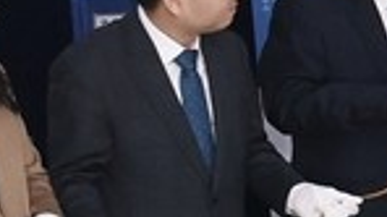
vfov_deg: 6.6
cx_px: 1224
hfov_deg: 9.1
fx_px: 1887
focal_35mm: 184
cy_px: 220
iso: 1000
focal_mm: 18
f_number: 9
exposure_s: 1/80
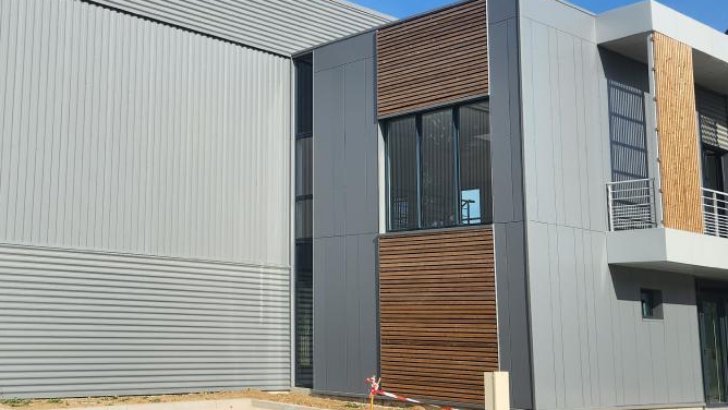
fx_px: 927
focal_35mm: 48
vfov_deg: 24.9
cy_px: 185
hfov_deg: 41.7
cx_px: 190
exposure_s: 1/2105
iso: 20
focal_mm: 5.4
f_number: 1.8
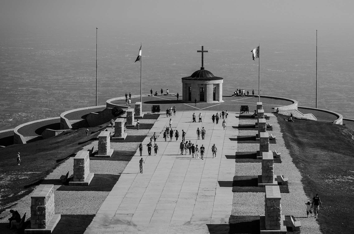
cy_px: 97
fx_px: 1145
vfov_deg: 11.7
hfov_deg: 17.5
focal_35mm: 117
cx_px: 237
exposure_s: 1/800
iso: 100
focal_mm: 55
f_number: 6.3
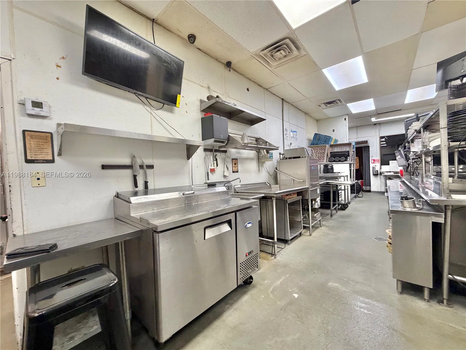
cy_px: 175
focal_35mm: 14
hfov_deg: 102.1
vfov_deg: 85.7
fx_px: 188
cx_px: 233
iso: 320
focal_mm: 2.22
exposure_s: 1/120
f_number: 2.2
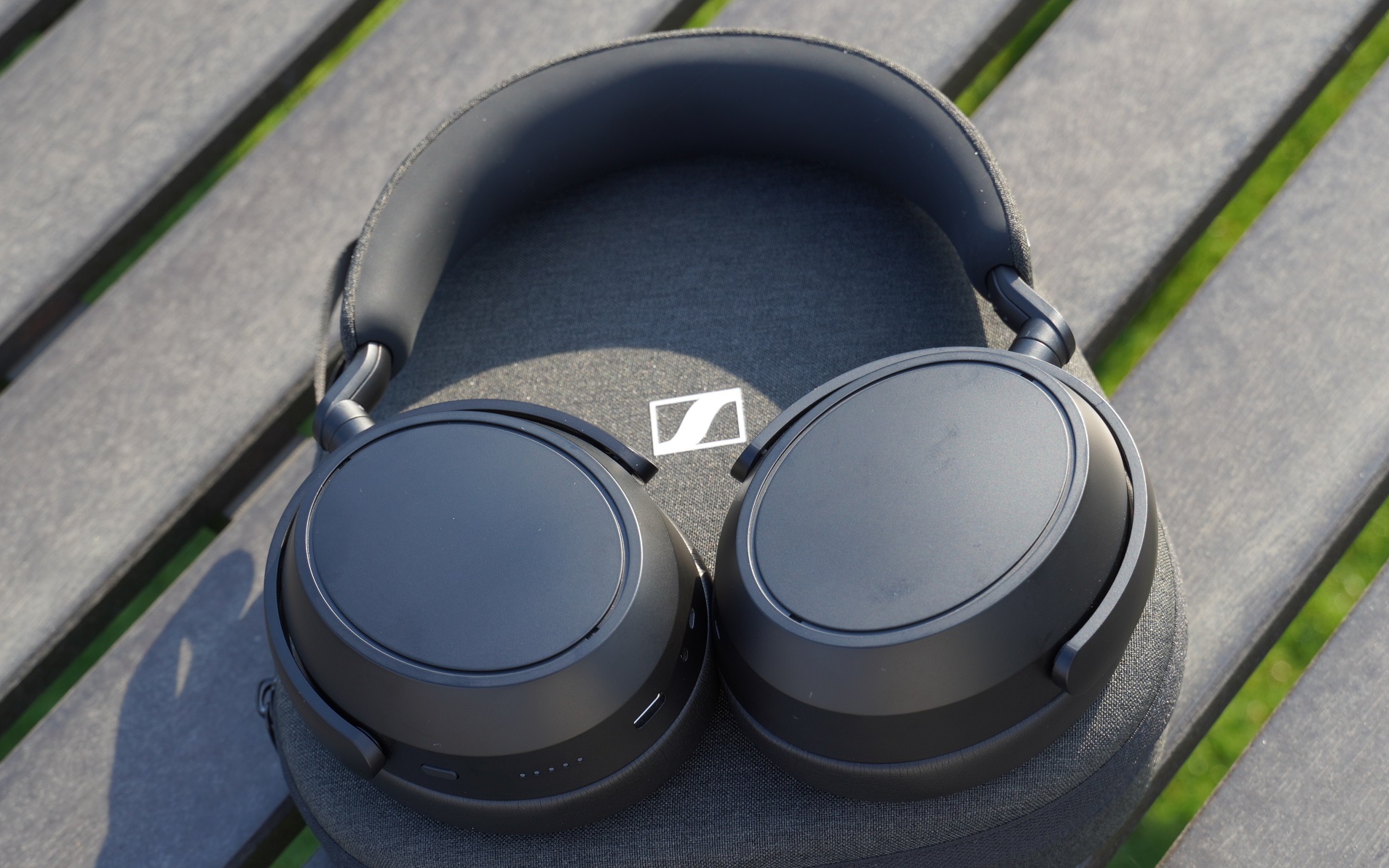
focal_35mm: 82
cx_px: 691
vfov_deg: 16.0
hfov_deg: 25.4
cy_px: 453
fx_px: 3086
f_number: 7.1
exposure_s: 1/100
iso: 125
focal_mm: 53
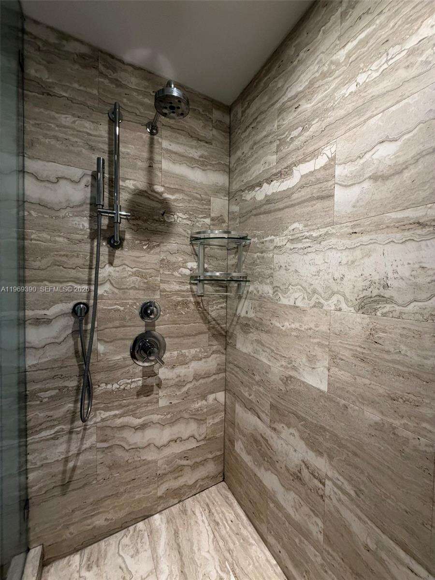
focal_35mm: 14
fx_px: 235
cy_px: 290
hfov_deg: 85.7
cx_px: 218
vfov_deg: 102.1
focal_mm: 2.22
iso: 400
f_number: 2.2
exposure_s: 1/60
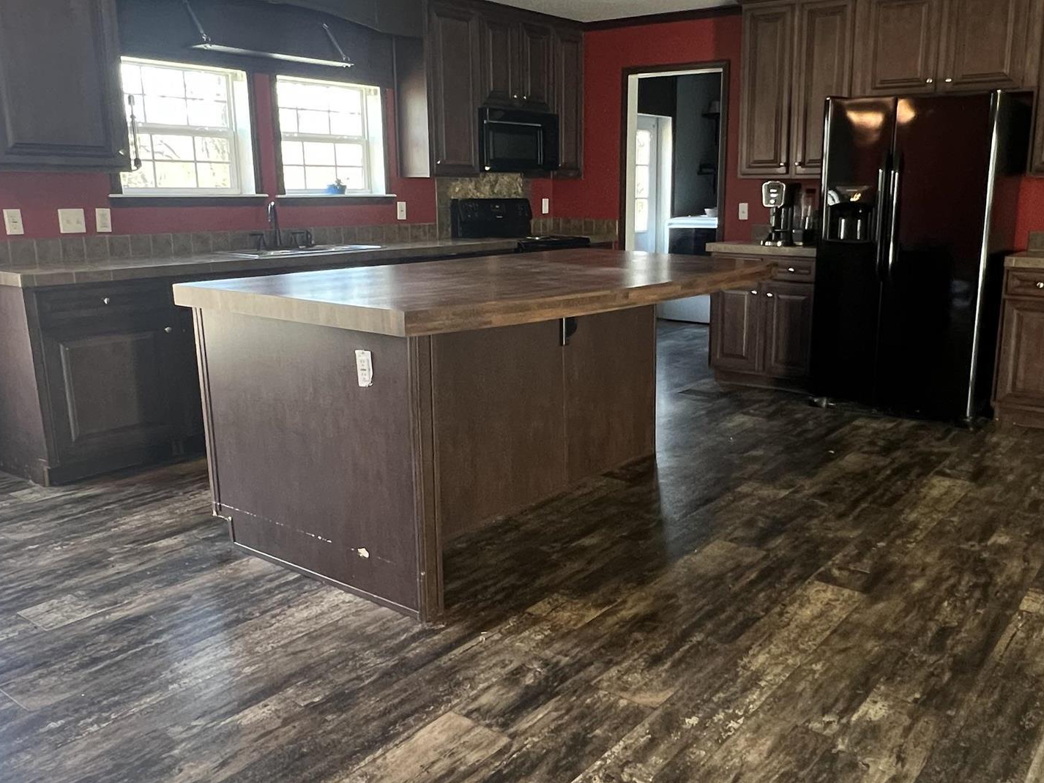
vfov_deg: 49.8
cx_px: 603
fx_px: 845
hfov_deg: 63.1
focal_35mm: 28
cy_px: 386
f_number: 1.8
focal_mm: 1.57
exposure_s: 1/60
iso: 320
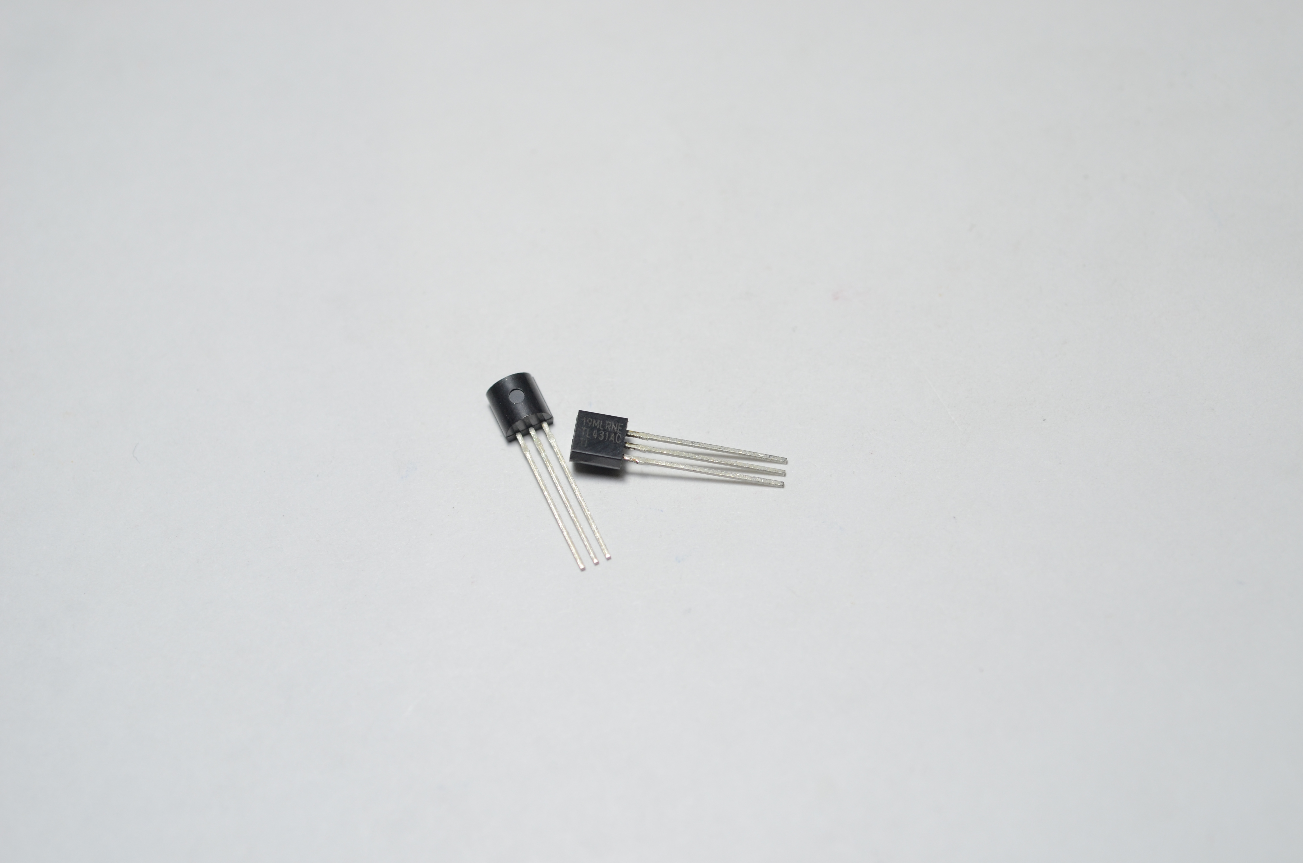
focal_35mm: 90
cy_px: 432
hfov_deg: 22.7
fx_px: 3251
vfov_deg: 15.1
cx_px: 652
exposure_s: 1/400
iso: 400
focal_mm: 60
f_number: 4.5
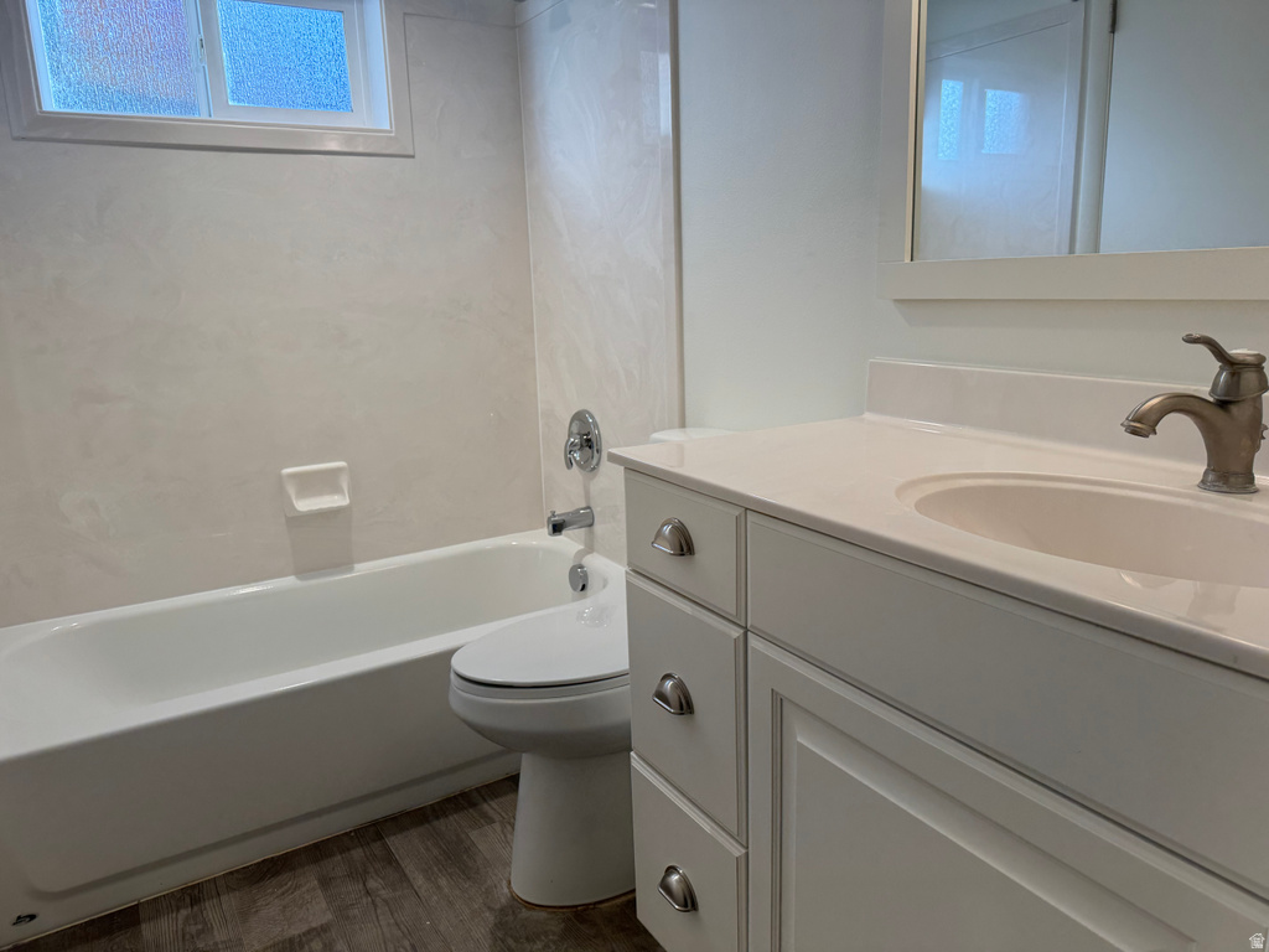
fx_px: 880
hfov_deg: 71.6
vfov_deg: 56.8
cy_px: 476
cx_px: 634
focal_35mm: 24
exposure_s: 1/120
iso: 64
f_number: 1.78
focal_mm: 6.76
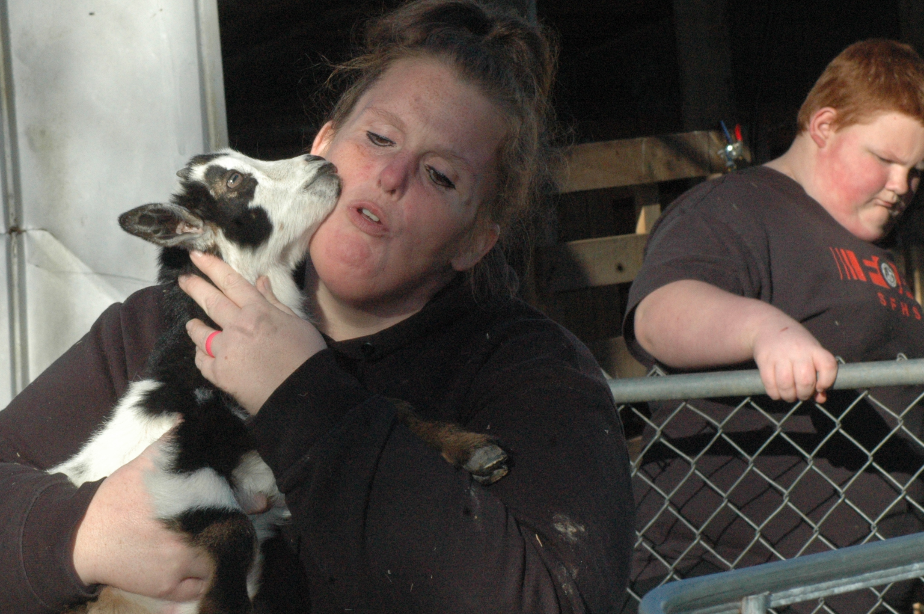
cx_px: 335
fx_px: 5359
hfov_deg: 9.8
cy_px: 323
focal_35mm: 209
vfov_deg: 6.6
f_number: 16
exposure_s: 1/500
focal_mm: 100
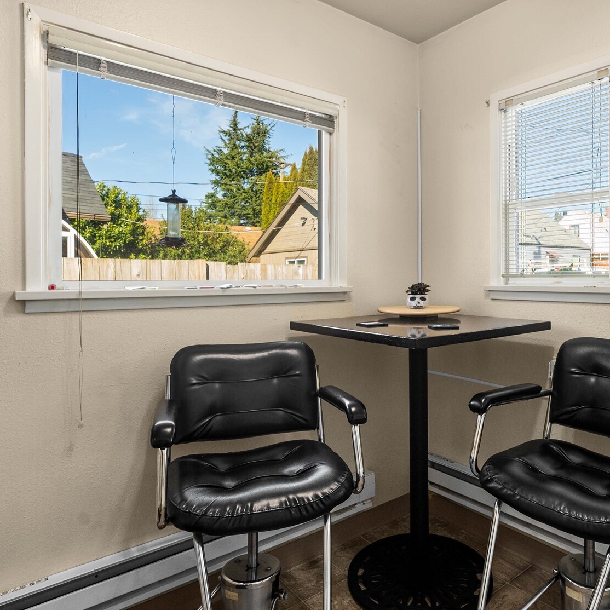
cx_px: 386
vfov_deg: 69.6
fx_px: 439
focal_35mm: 22
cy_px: 304
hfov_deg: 68.4
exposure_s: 1/30
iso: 800
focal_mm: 17
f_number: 7.1
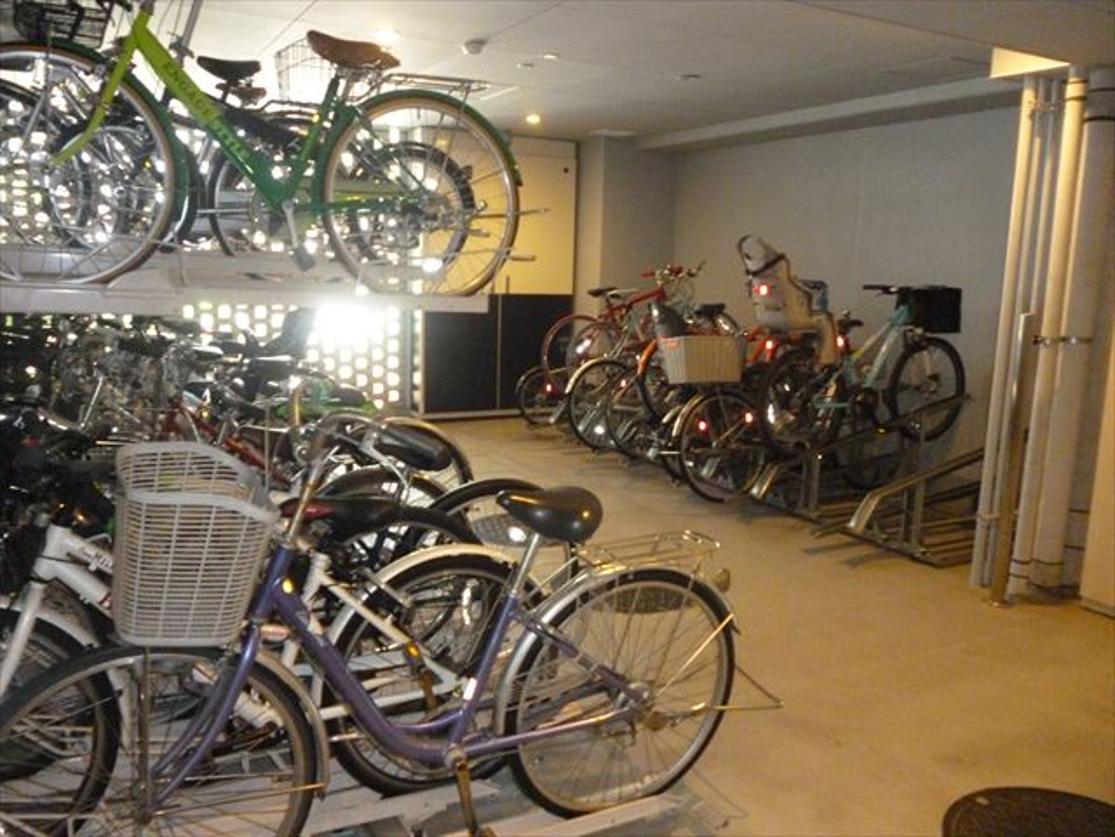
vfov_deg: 49.7
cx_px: 558
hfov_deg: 63.4
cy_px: 418
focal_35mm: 28
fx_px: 902
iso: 800
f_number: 3.1
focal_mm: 5
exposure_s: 1/8
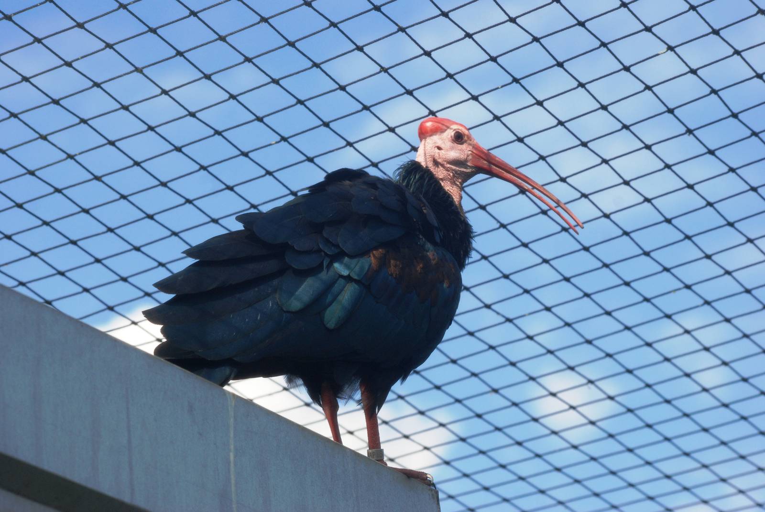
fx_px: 3829
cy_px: 256
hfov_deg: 11.4
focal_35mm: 180
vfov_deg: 7.7
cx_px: 382
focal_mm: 120
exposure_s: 1/500
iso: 400
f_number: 5.6
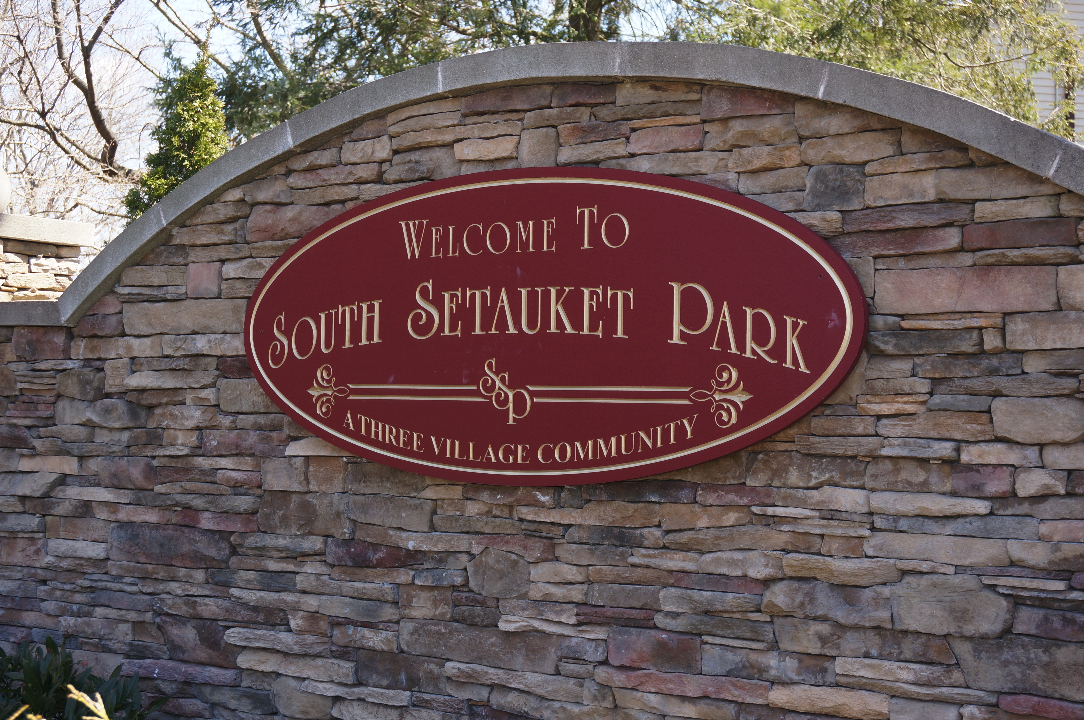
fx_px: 1534
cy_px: 360
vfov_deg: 26.4
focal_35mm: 51
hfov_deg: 38.9
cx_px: 542
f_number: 6.3
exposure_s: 1/80
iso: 100
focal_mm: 34
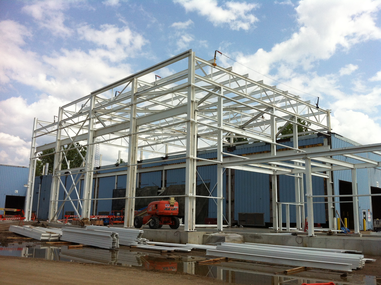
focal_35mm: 35
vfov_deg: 40.6
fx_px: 385
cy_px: 142
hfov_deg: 52.7
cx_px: 190
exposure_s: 1/2320
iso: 80
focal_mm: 3.85
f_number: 2.8
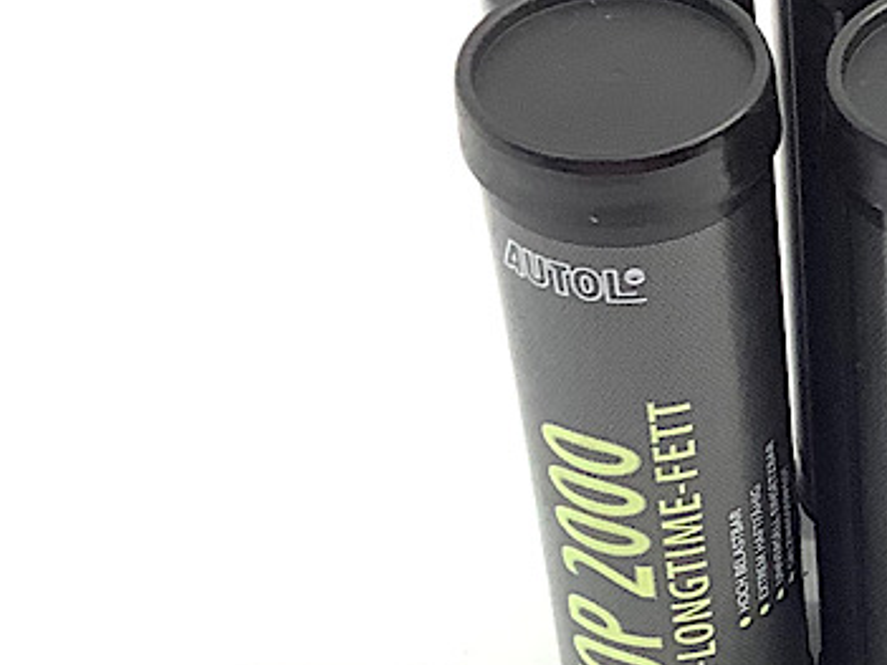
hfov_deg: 17.9
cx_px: 1020
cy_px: 577
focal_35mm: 105
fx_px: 2690
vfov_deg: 14.0
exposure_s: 1/50
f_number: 2.4
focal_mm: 3.3
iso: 100
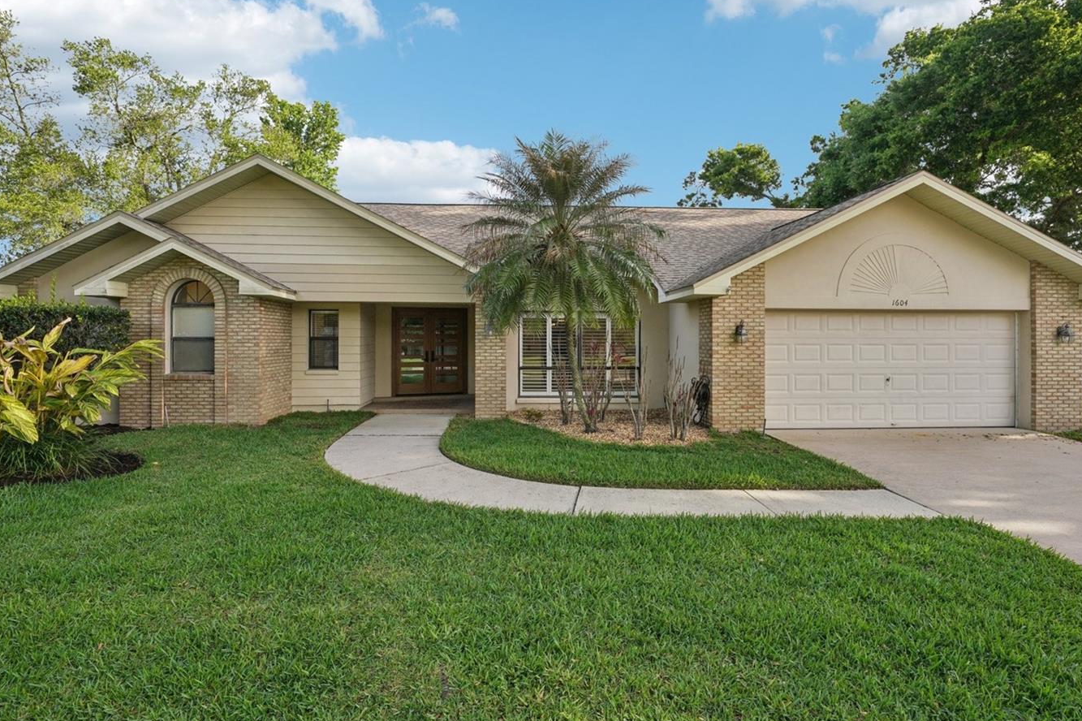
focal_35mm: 18
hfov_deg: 90.0
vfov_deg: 67.3
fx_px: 541
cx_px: 540
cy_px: 332
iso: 400
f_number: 8
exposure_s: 1/400
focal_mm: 15
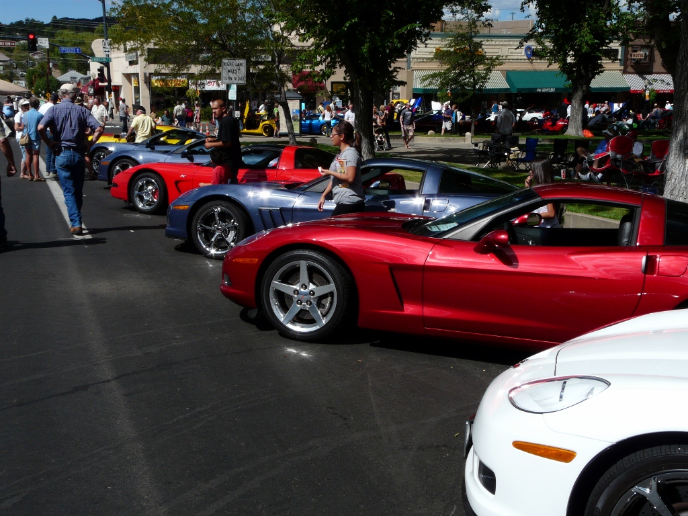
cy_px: 258
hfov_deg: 42.9
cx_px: 344
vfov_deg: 32.9
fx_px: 875
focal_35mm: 44
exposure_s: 1/500
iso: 100
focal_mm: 7.2
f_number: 8
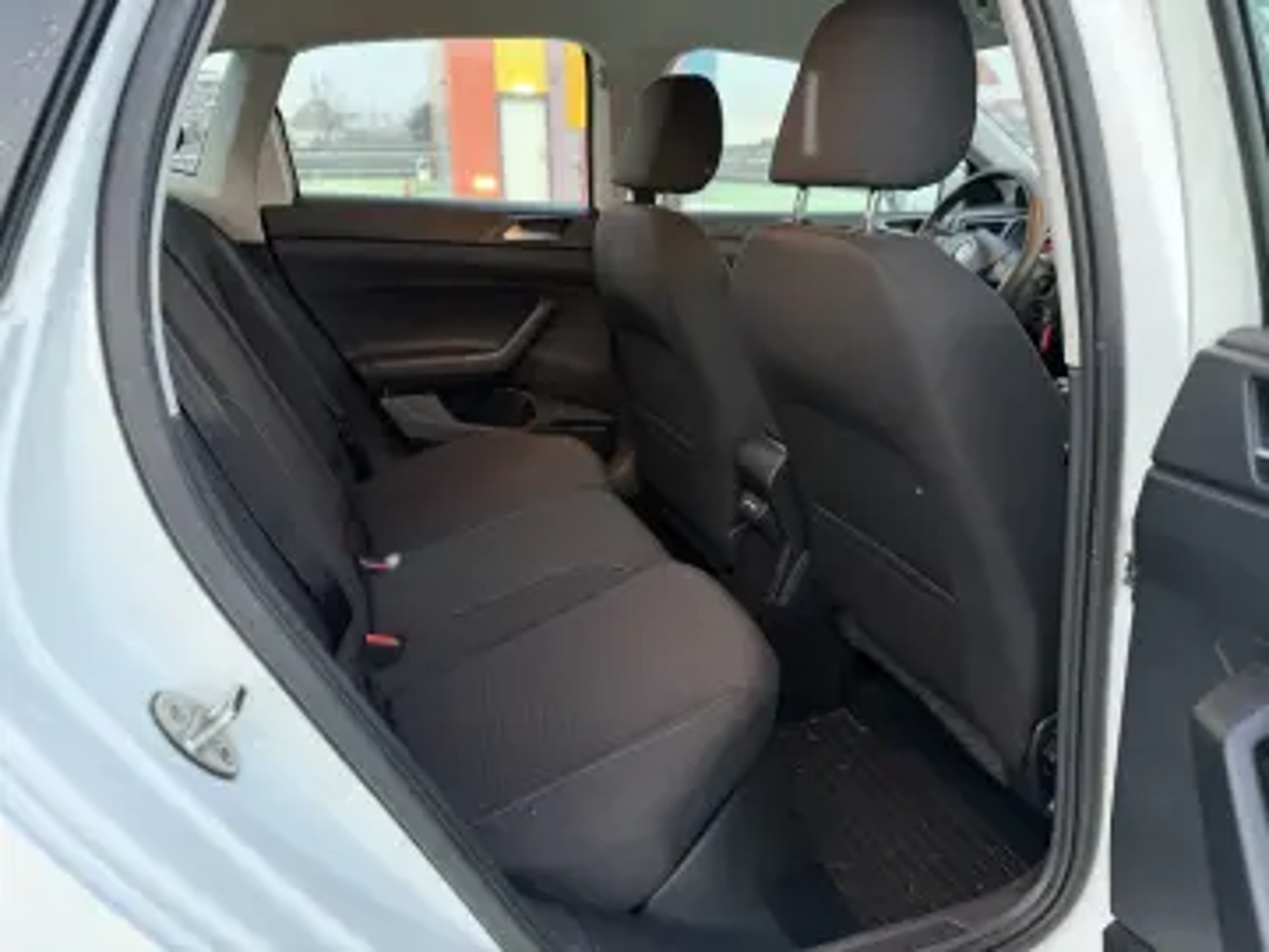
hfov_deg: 71.6
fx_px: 880
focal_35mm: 24
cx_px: 634
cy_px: 476
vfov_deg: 56.8
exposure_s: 1/40
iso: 1000
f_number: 1.78
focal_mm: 6.76
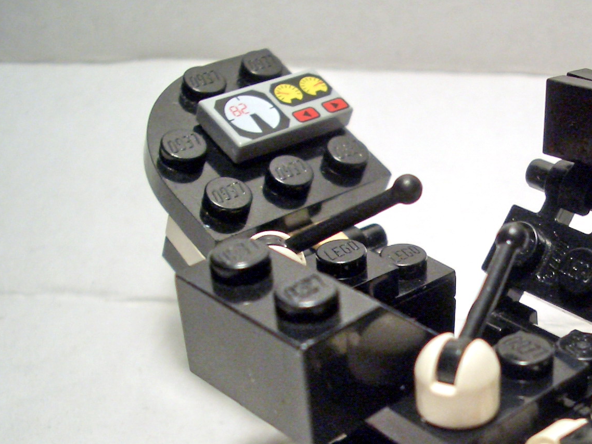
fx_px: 1077
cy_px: 329
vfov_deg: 23.1
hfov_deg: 29.6
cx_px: 519
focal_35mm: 63
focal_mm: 5.8
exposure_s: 1/80
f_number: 2.6
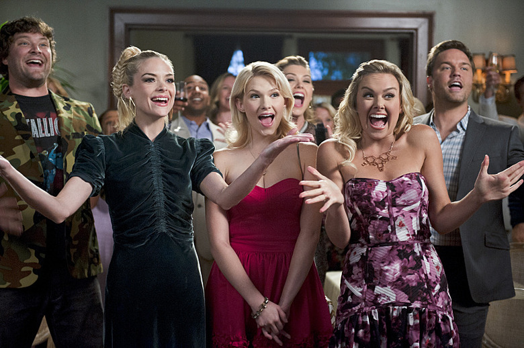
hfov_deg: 28.9
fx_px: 1018
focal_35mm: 70
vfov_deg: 19.4
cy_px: 174
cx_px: 262
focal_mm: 70
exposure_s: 1/80
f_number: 2.8
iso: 1600
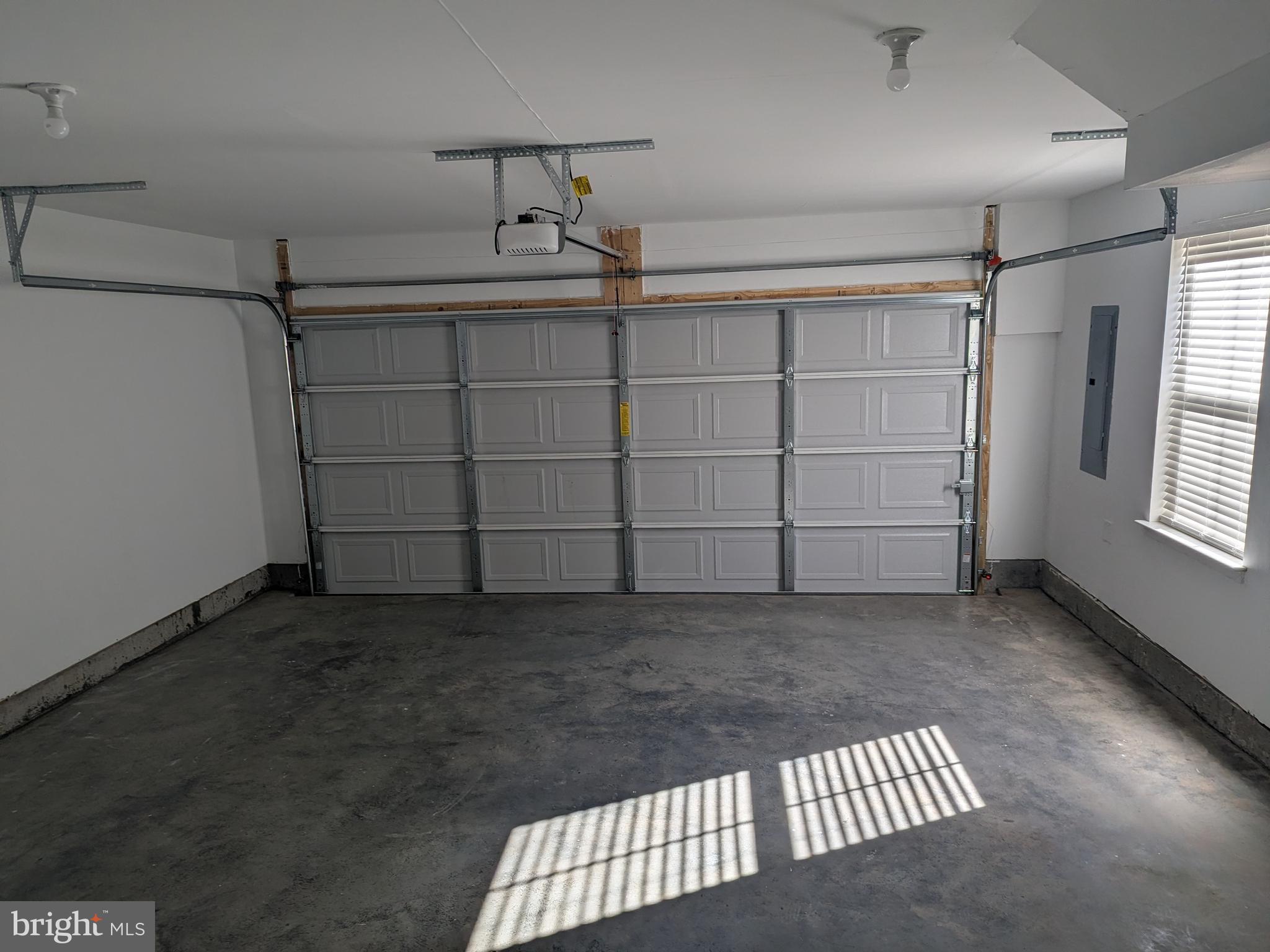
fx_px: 881
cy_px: 476
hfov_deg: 71.6
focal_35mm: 24
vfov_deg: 56.8
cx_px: 635
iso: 43
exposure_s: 1/203
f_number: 1.85
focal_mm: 6.81
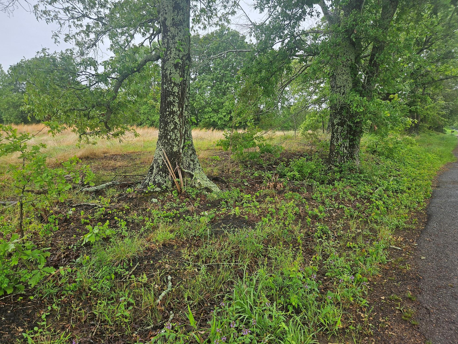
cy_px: 177
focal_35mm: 24
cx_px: 220
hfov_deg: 71.6
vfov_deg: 56.8
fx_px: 318
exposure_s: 1/237
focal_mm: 5.4
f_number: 1.8
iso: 25
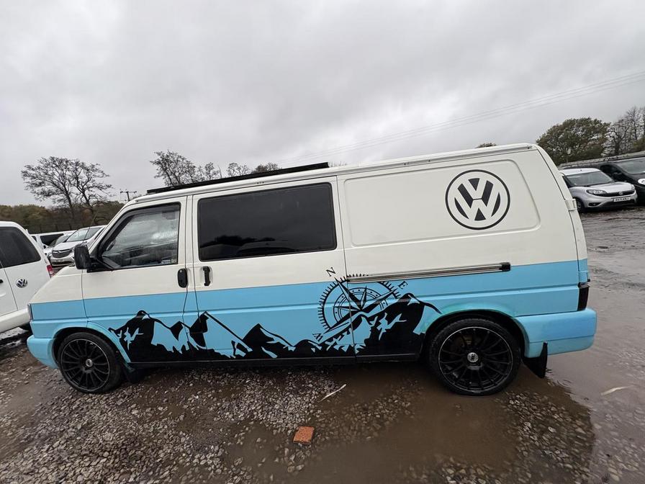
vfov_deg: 85.7
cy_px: 242
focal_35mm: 14
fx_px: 261
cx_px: 322
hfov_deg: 102.1
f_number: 2.2
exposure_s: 1/99
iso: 125
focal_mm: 2.22
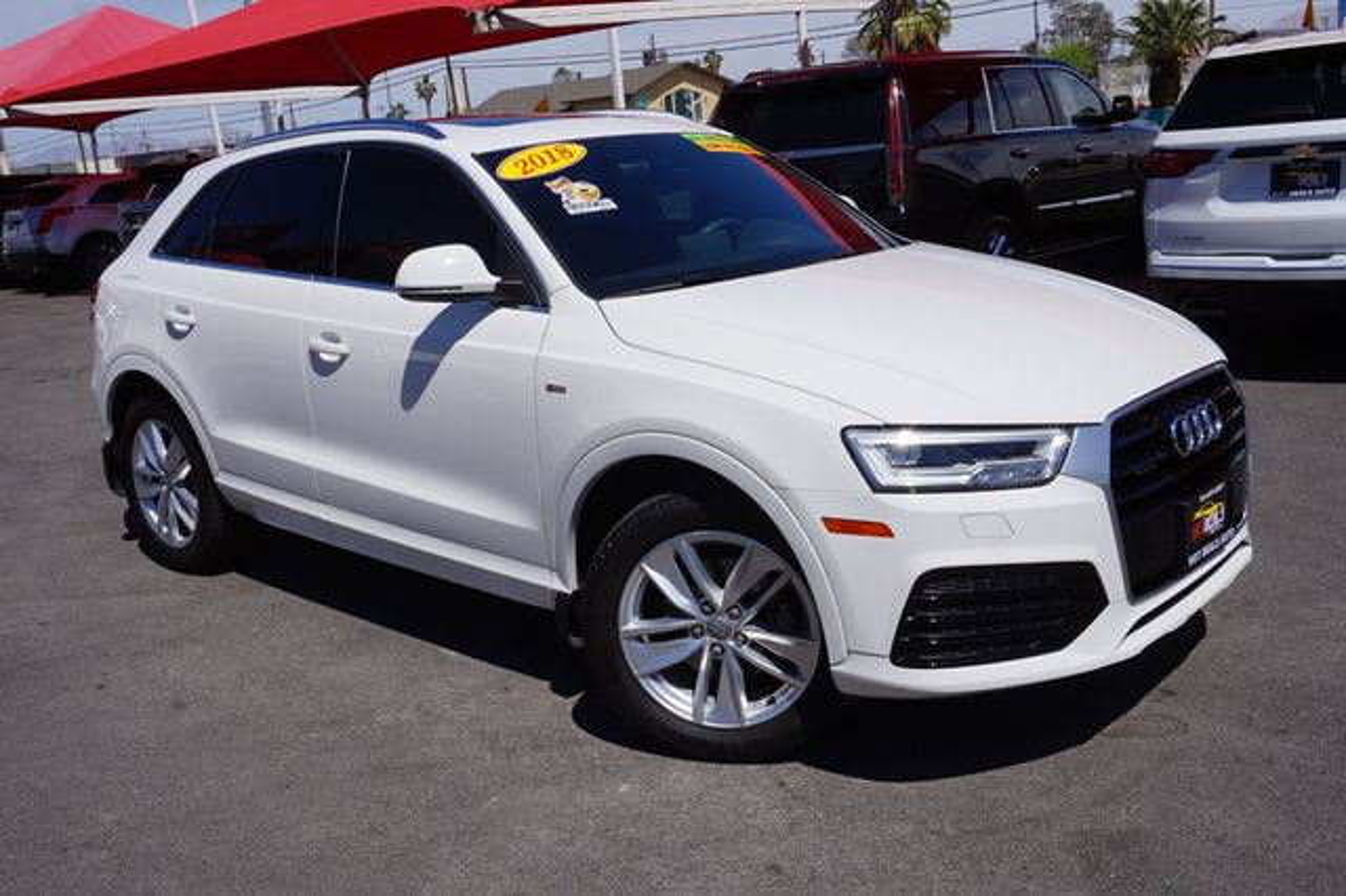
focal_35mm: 34
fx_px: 1289
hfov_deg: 55.1
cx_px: 673
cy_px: 448
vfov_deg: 38.3
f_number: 13
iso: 100
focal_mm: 23
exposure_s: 1/250
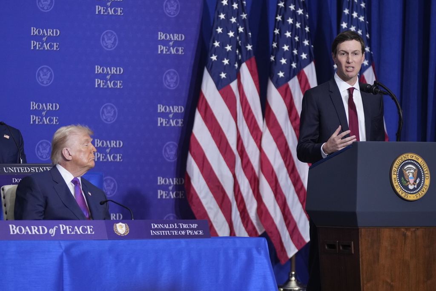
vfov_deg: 6.1
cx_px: 218
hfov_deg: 9.1
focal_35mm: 225
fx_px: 2725
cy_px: 146
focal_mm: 150
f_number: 2.8
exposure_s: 1/500
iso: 1000
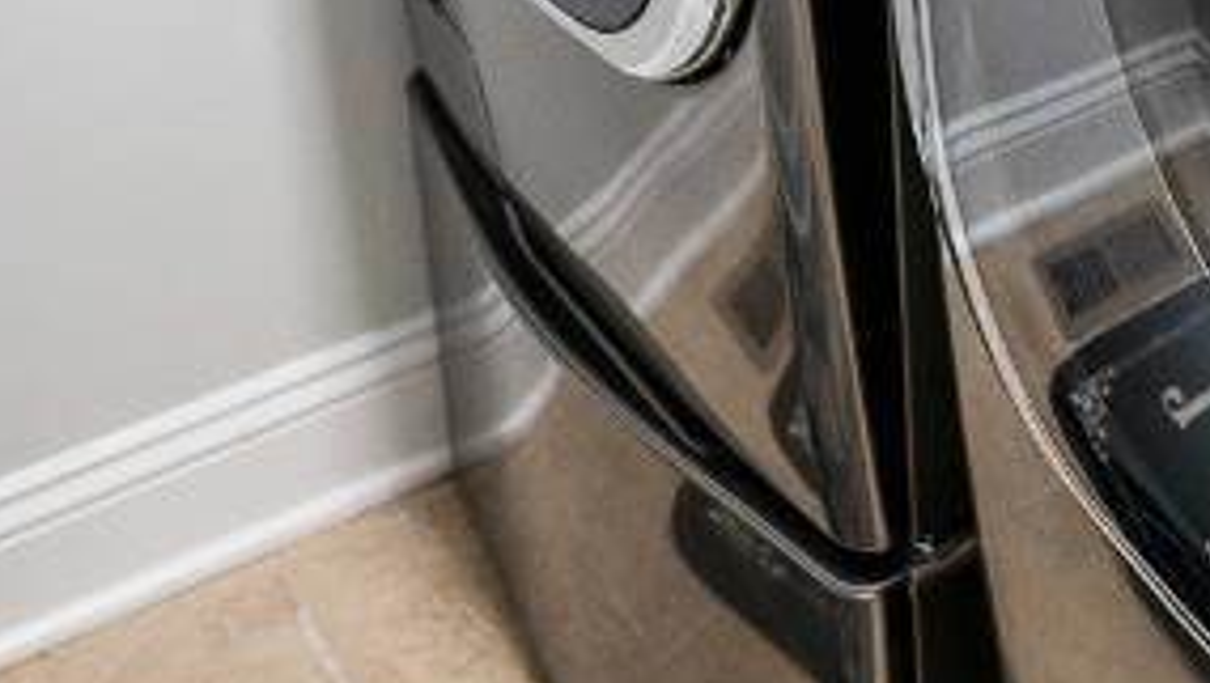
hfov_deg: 24.9
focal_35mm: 77
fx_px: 2473
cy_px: -812
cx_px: 1444
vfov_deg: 13.0
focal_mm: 14
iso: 400
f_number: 4
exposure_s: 1/50
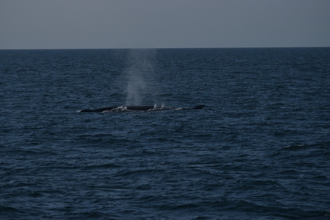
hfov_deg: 7.8
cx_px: 165
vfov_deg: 5.2
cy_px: 110
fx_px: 2406
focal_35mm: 262
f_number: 7.1
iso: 200
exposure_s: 1/4000
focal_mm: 175
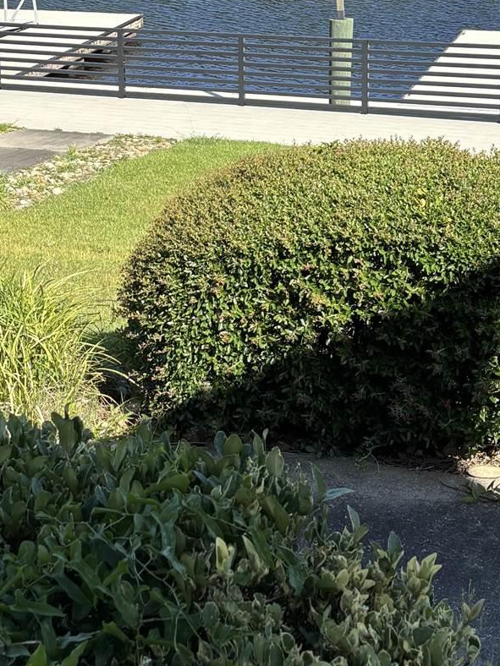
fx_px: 1464
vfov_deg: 24.9
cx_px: 116
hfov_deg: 19.2
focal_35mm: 76
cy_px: 59
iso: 50
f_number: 1.6
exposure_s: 1/2024
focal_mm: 5.96
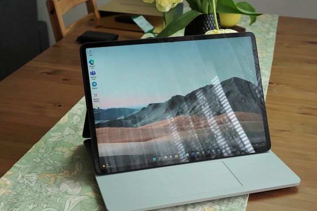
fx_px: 414
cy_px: 117
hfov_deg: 41.9
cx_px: 163
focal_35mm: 47
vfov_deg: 28.7
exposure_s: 1/160
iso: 800
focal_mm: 41
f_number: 7.1
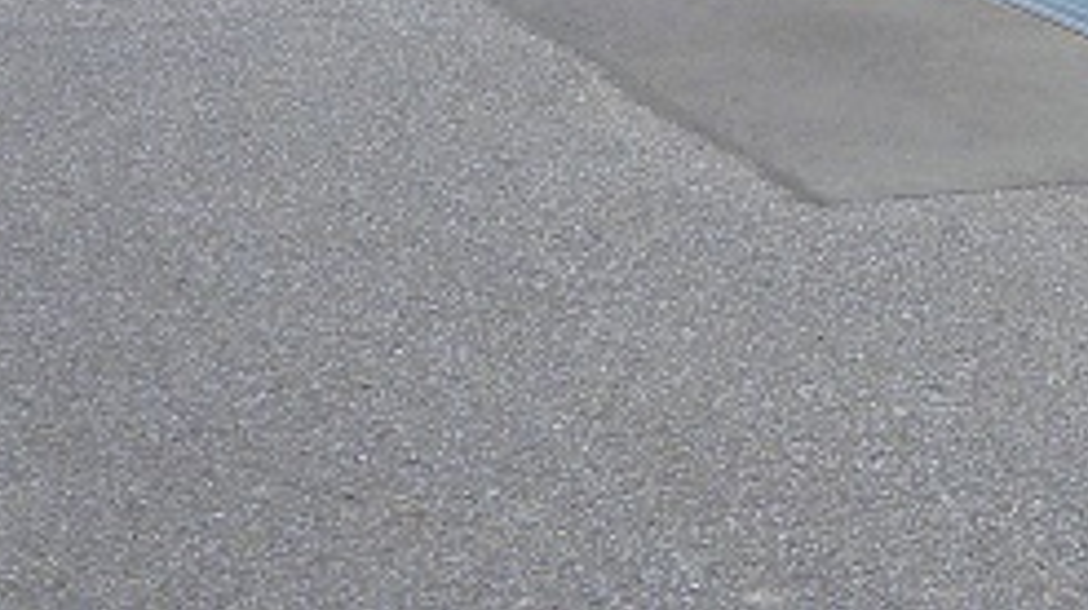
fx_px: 3806
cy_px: -533
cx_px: 1106
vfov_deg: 8.7
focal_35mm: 132
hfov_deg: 15.9
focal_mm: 7.7
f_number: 3.2
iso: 100
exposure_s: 1/1250
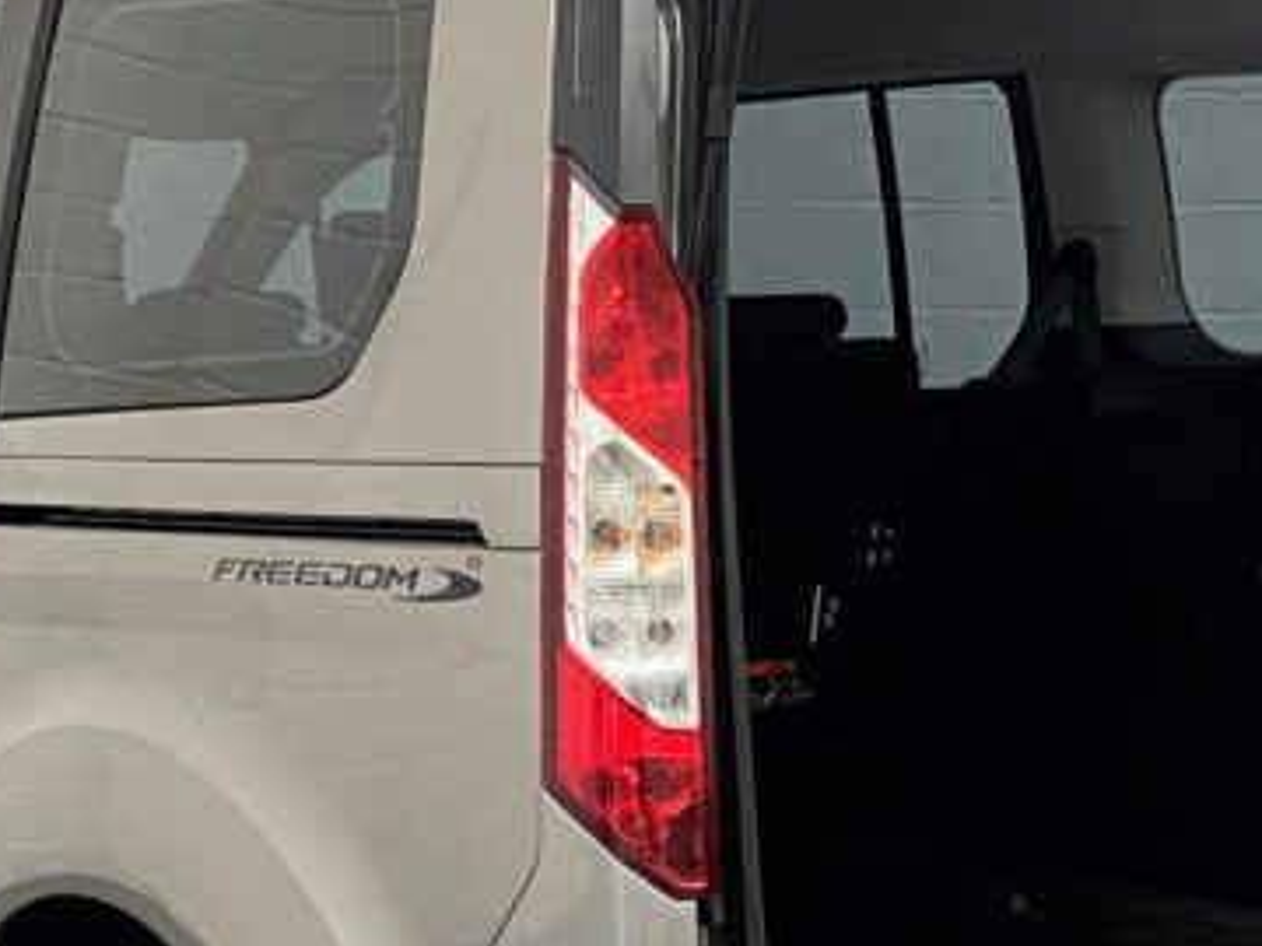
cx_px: 736
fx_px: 2698
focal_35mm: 74
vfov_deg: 19.8
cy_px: 641
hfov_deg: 26.3
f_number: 1.8
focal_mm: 4.25
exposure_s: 1/50
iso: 160
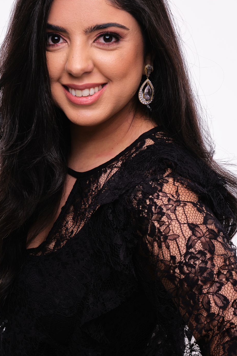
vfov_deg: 17.2
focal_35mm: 119
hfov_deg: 11.5
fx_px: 1174
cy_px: 167
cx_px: 108
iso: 160
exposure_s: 1/125
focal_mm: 60.8
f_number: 10
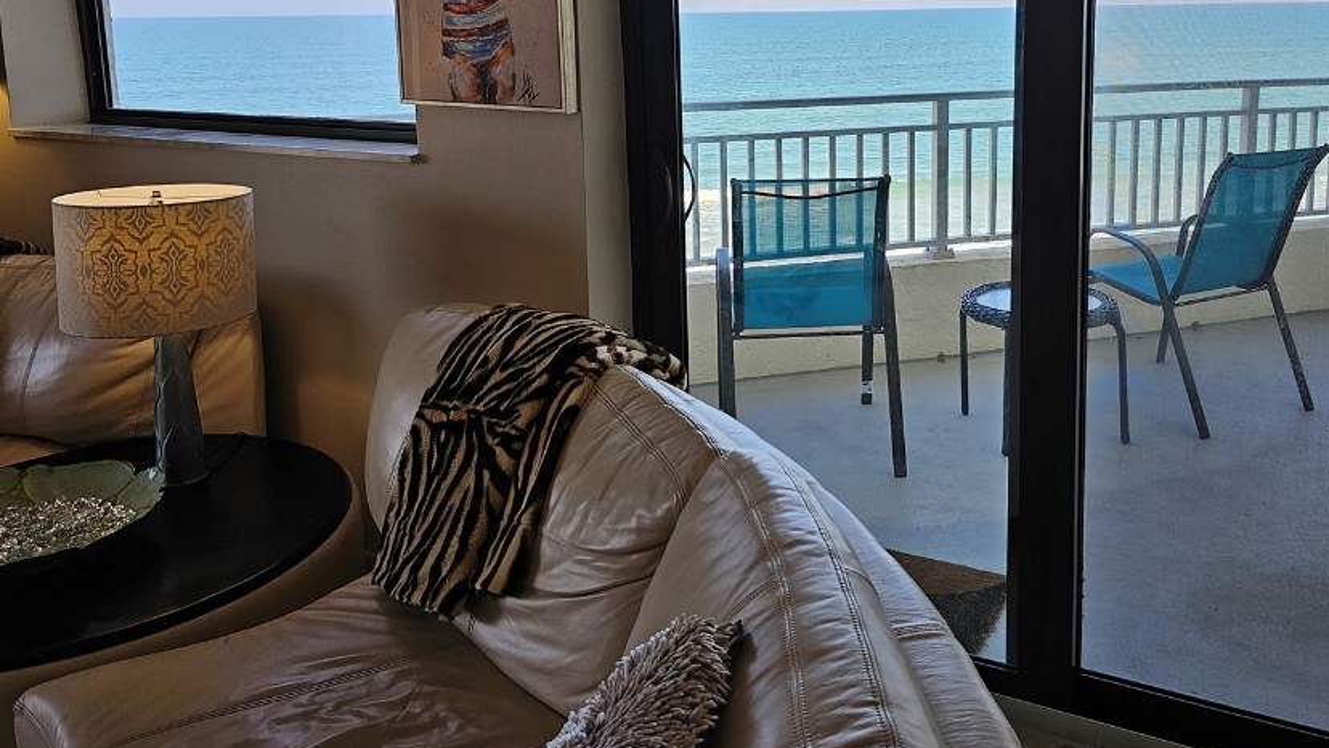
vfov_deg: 36.5
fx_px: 1093
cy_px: 152
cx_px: 770
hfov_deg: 62.3
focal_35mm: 31
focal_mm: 6.3
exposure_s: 1/207
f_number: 1.7
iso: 32
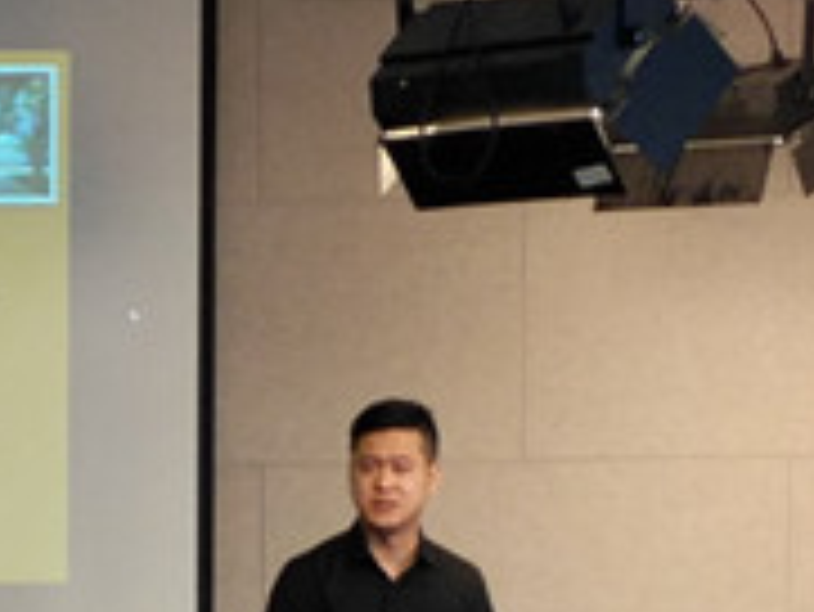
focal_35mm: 69
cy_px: 763
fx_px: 1624
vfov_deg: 19.8
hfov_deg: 26.3
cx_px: -49
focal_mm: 4.32
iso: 100
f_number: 1.7
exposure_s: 1/50
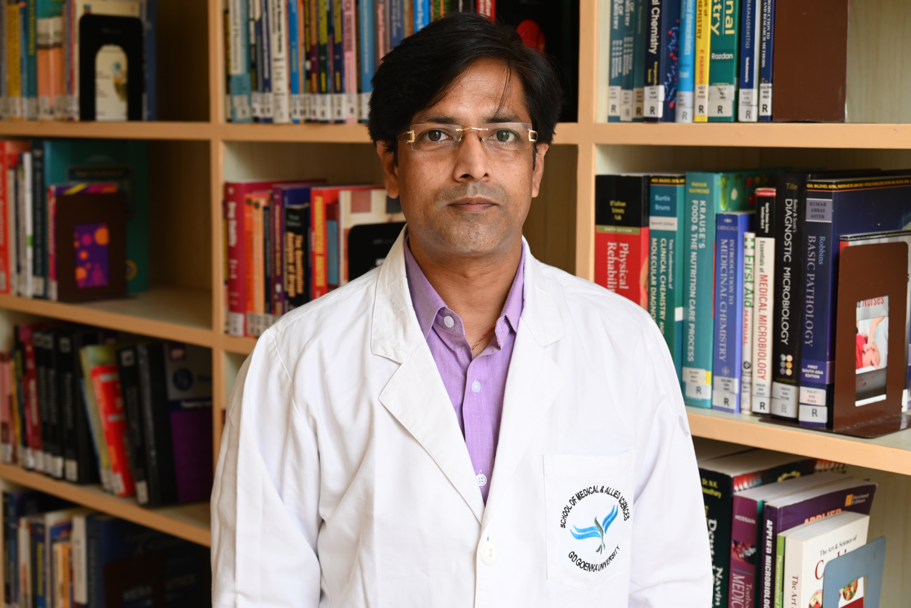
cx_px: 456
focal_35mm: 55
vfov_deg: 24.6
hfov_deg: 36.2
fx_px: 1392
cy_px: 304
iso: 450
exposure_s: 1/60
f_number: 5.6
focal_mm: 55
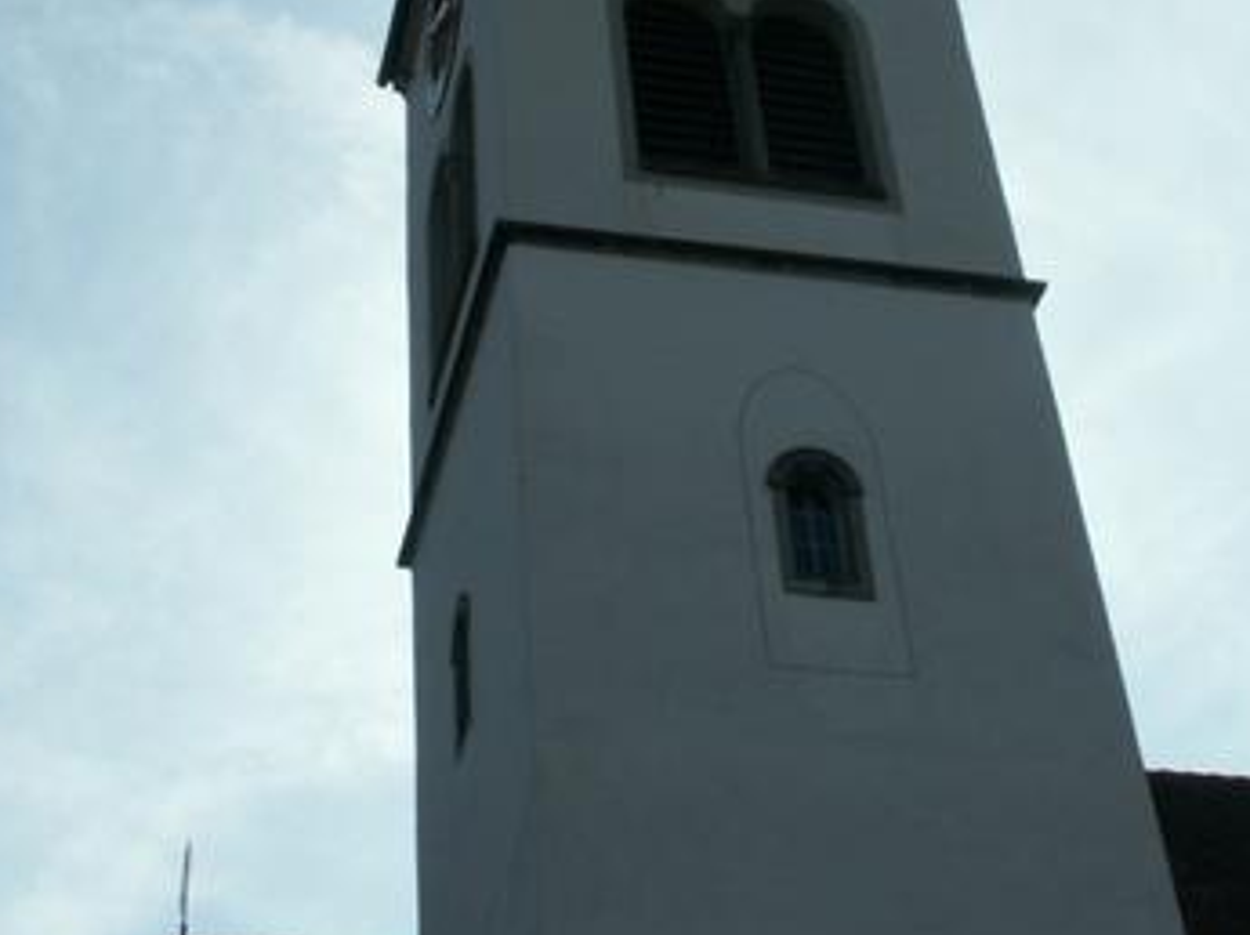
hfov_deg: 29.8
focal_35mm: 65
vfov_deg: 22.2
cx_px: 710
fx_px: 2345
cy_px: 167
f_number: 8
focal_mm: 5.86
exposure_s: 1/400
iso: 50
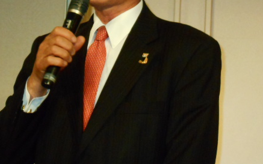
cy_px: 21
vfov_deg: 6.5
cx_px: 113
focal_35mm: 202
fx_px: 1448
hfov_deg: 10.4
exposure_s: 1/60
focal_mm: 23
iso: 800
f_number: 6.5
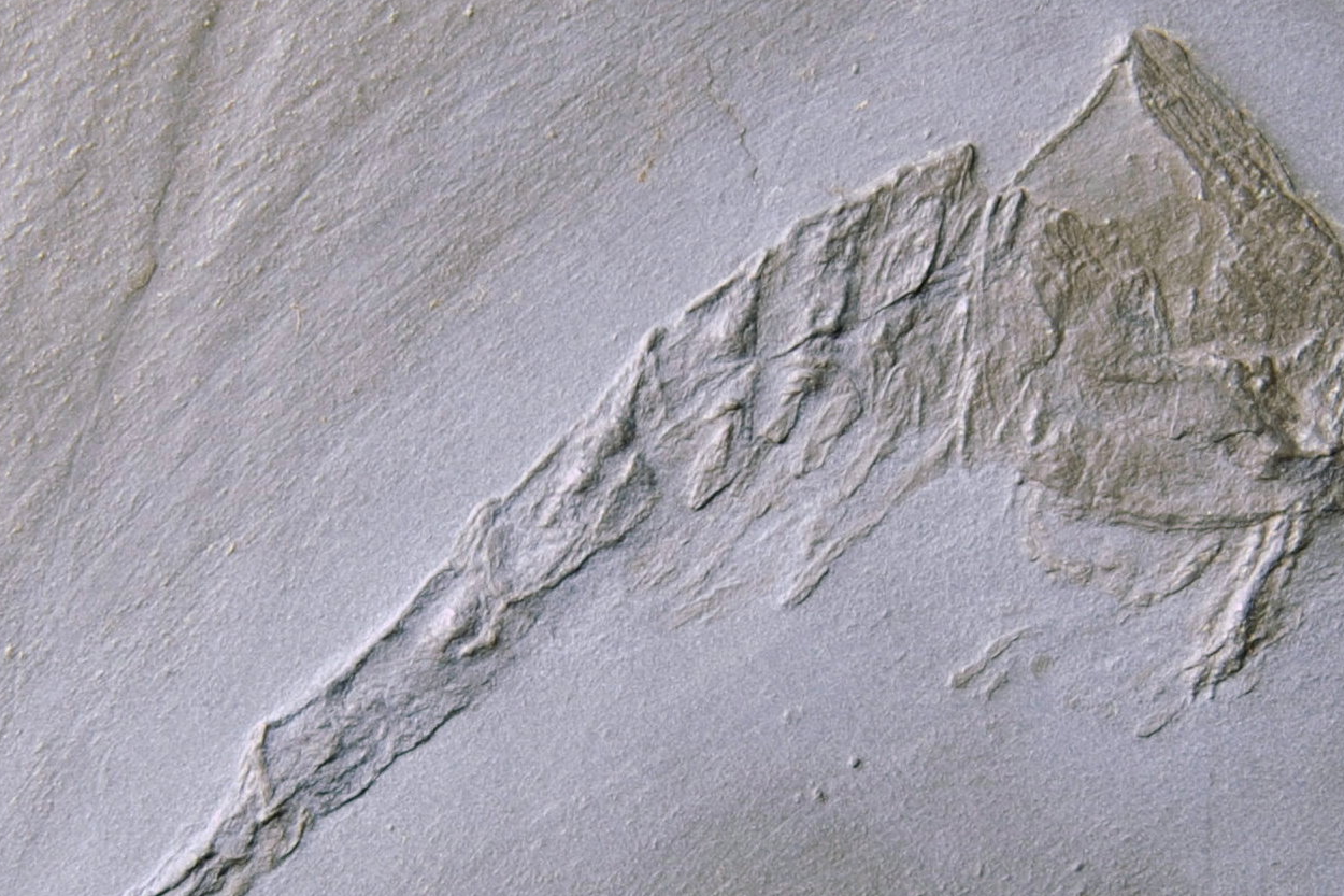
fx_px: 3359
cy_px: 517
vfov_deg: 15.2
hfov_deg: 22.6
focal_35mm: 90
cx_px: 803
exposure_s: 1/10
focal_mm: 50
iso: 100
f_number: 6.3
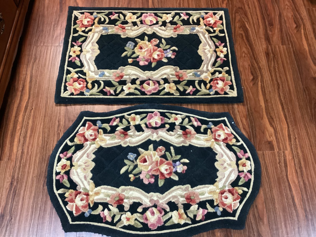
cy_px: 118
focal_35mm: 31
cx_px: 158
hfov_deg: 58.3
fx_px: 283
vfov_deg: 45.4
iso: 400
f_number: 2.4
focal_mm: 3.3
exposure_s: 1/40
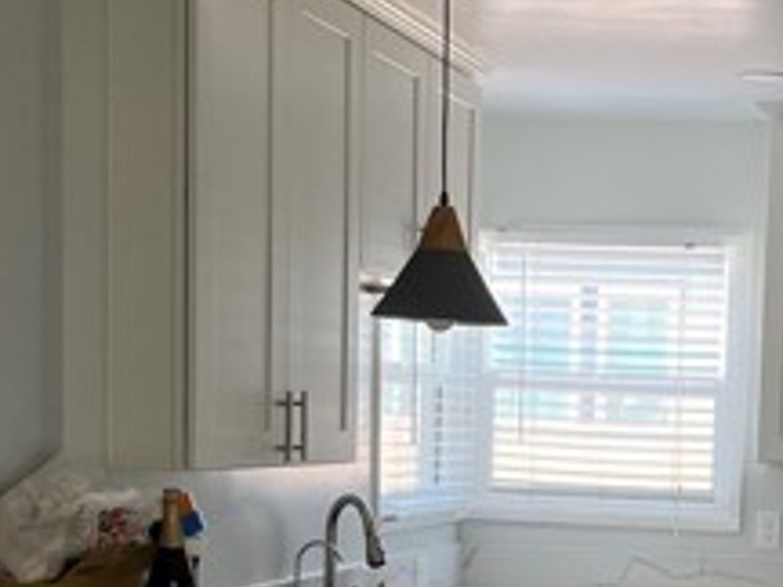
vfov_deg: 18.7
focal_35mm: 77
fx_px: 1742
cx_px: 714
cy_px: 565
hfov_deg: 24.6
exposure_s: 1/121
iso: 125
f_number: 1.6
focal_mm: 5.1
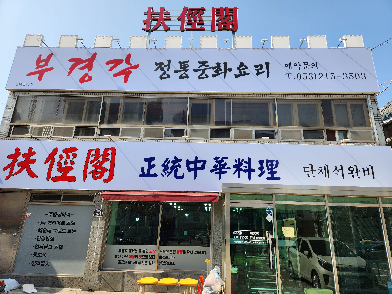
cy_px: 147
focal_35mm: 23
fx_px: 260
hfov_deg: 73.9
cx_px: 196
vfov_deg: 58.9
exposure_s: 1/1102
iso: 20
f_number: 1.8
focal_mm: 5.4
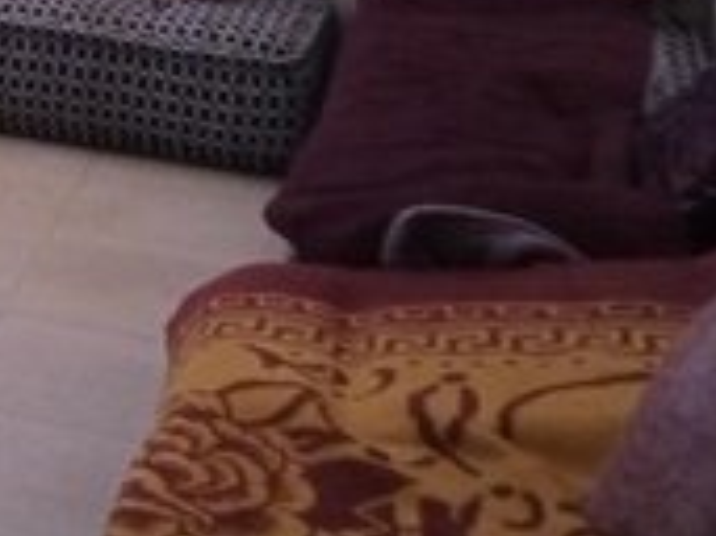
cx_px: -415
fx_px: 2170
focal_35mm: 105
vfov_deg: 13.8
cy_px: -63
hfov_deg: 16.7
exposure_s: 1/33.3
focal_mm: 3.46
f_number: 2.2
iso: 614
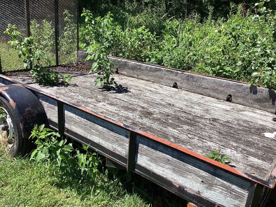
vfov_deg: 45.4
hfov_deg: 58.3
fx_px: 247
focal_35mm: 31
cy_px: 104
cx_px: 138
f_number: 2.4
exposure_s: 1/831
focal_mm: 3.3
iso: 25
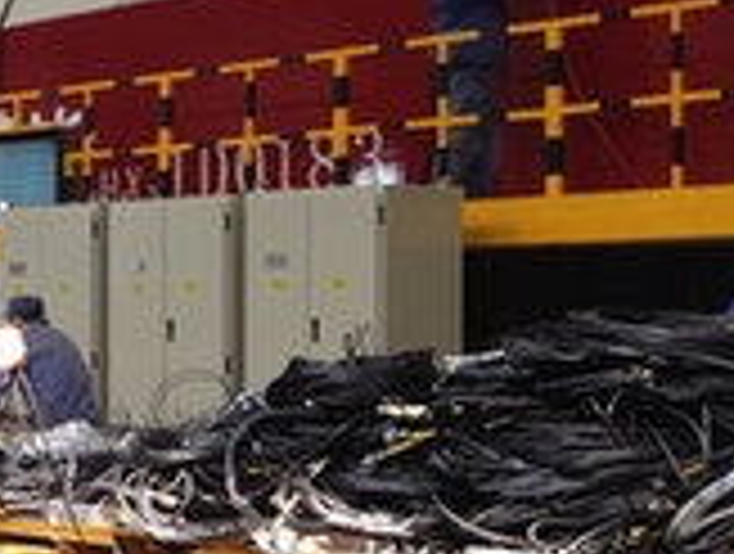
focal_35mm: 115
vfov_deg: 12.9
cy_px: 279
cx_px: -421
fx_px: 2444
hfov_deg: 15.5
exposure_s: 1/40
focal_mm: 4.28
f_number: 2.4
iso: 64
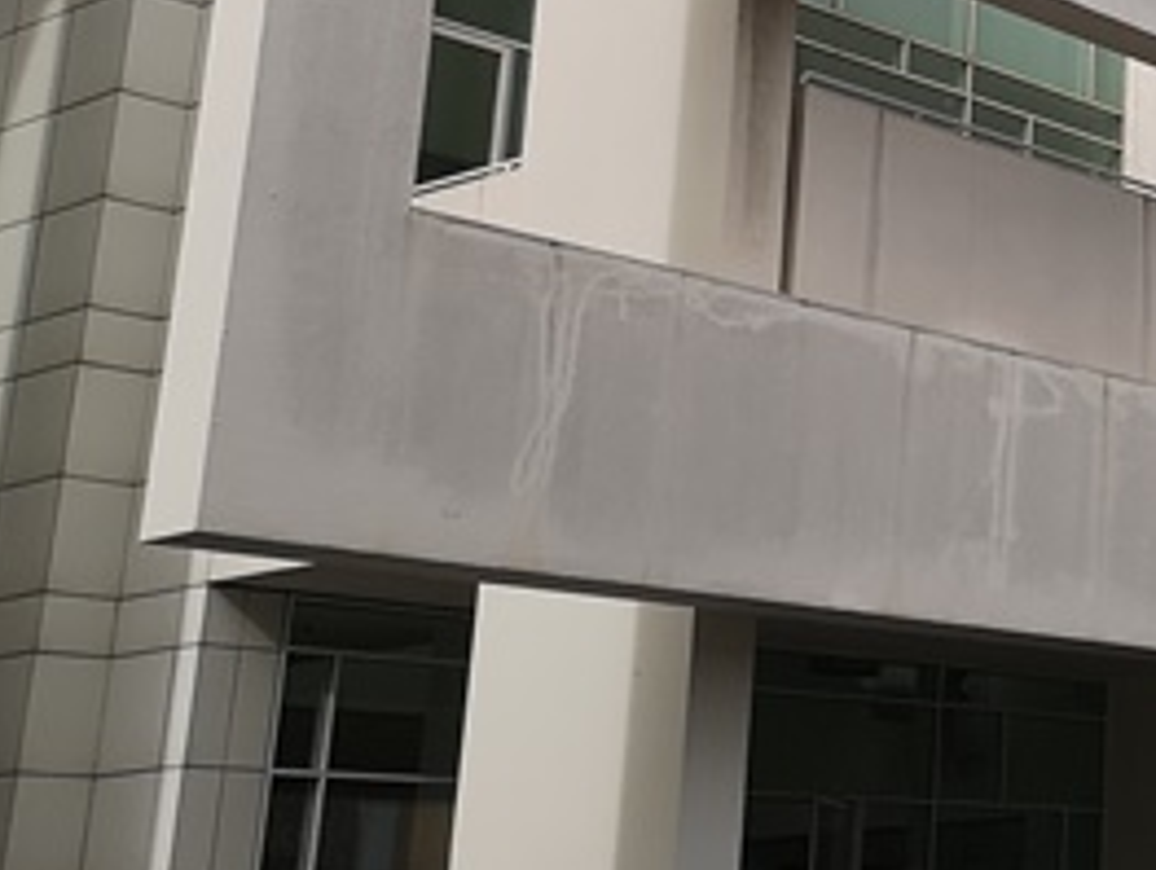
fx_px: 2742
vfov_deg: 17.8
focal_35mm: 82
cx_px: 1565
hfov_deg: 21.2
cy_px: 132
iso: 50
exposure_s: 1/1808
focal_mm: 3.95
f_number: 1.8
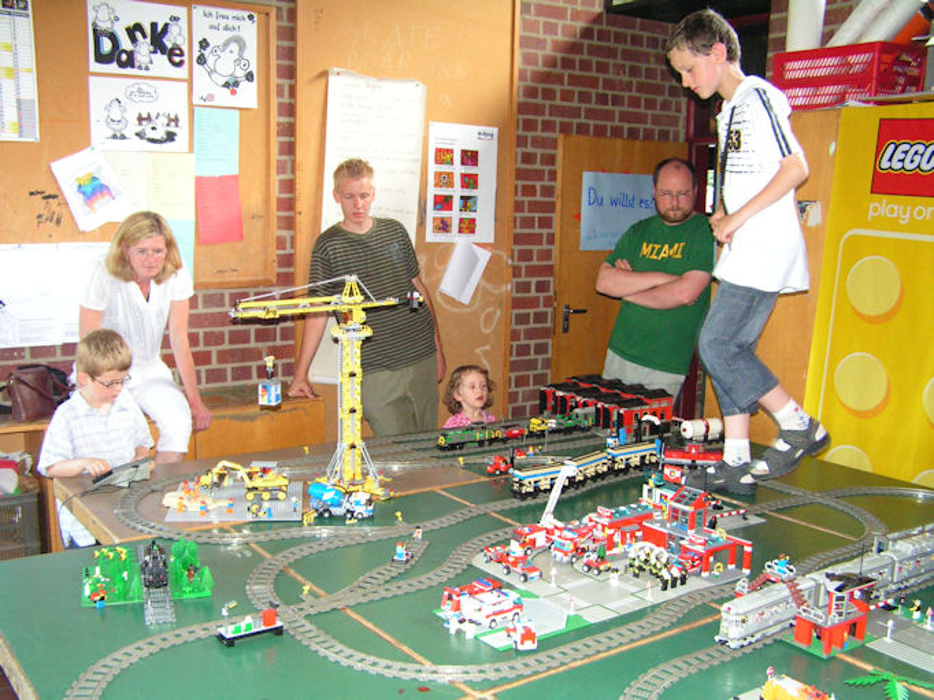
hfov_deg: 49.0
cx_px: 467
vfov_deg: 37.7
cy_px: 350
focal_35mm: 38
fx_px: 1025
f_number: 2.8
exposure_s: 1/40
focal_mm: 6.3
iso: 200
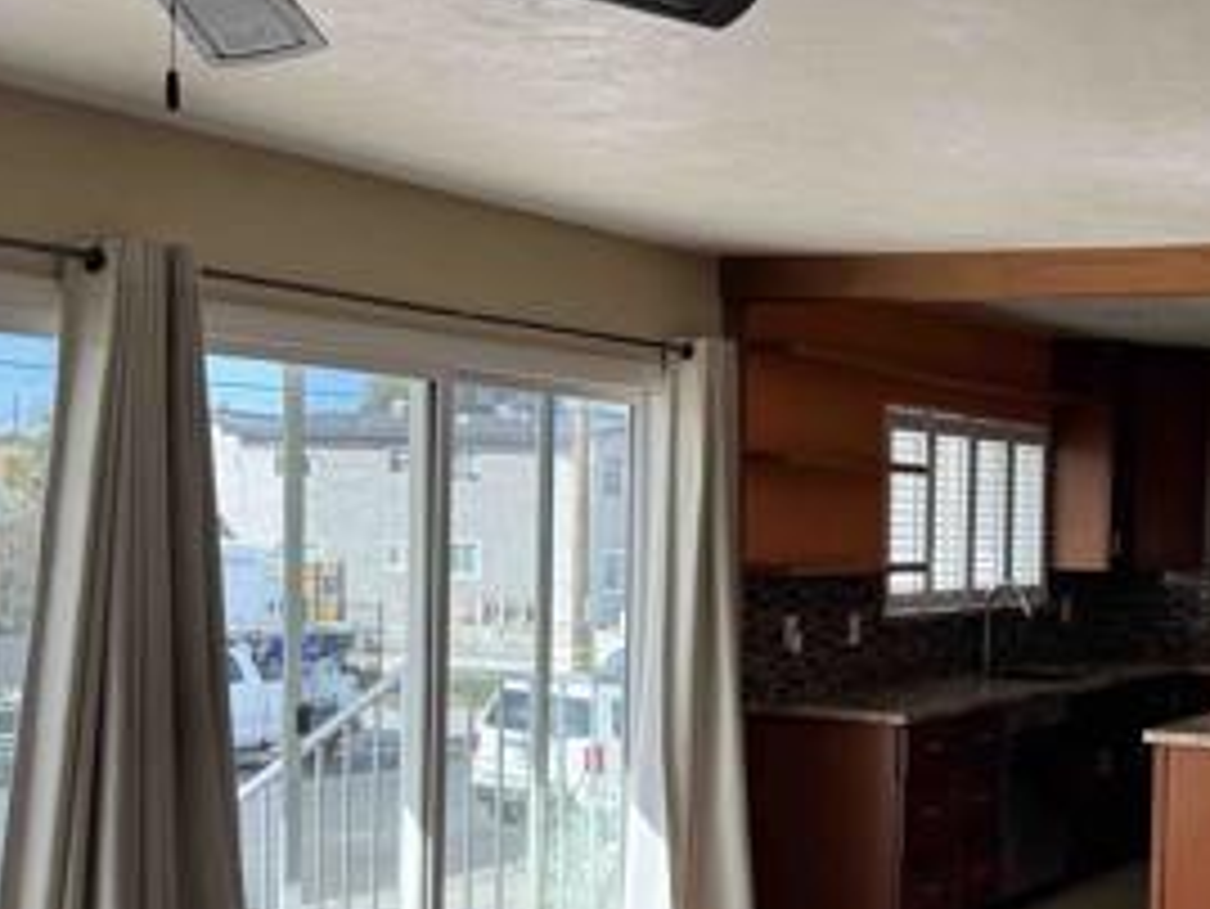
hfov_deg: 32.7
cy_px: 621
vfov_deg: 25.5
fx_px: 1993
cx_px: 985
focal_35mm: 57
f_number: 1.78
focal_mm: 6.76
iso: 80
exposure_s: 1/372
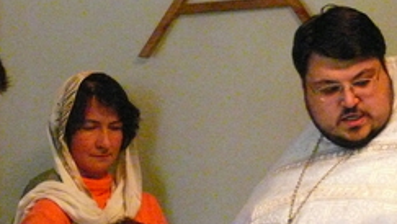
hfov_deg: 15.4
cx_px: 108
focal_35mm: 139
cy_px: 196
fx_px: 1464
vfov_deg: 8.7
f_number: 3.6
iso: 1600
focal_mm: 14.6
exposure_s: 1/100
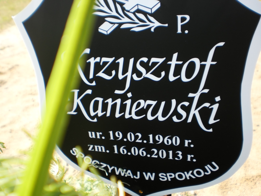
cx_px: 130
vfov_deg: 39.7
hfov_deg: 51.4
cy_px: 98
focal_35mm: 36
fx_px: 271
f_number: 3.1
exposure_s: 1/250
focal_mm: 6.3
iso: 100
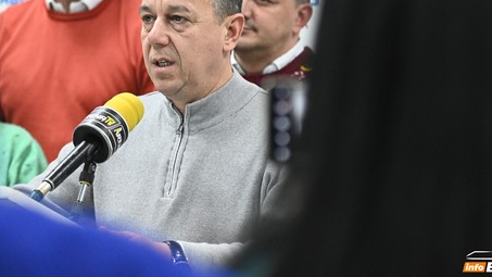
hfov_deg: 13.5
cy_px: 24
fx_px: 2075
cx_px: 175
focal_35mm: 159
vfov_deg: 7.6
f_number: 2.8
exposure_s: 1/160
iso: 1600
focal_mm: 86
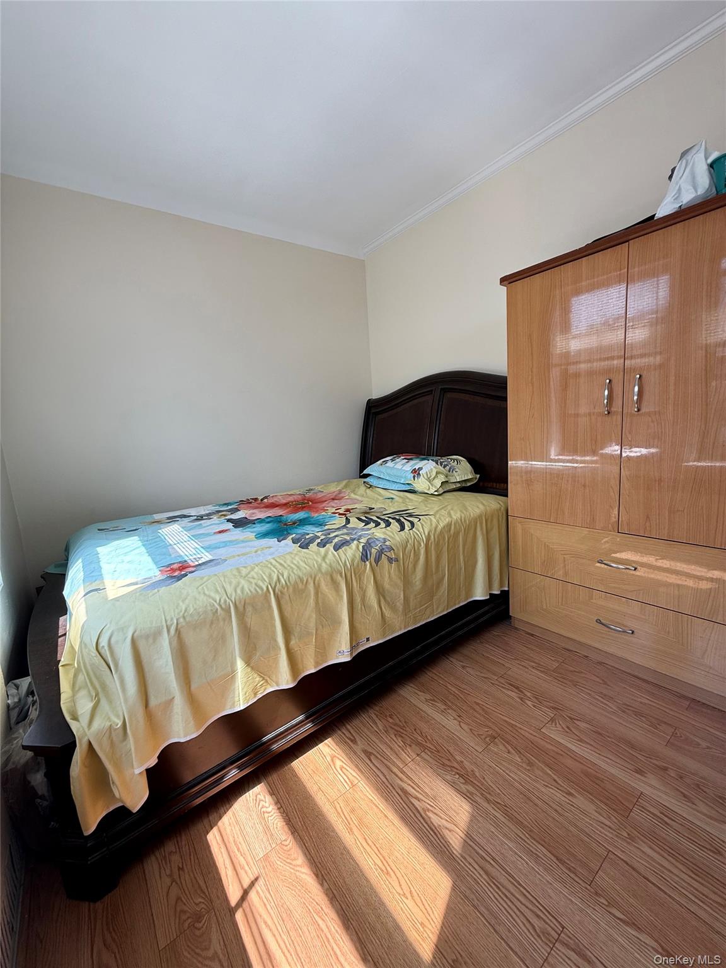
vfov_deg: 102.1
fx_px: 391
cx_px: 363
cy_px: 484
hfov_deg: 85.7
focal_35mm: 14
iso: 40
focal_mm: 2.22
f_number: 2.2
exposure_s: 1/106
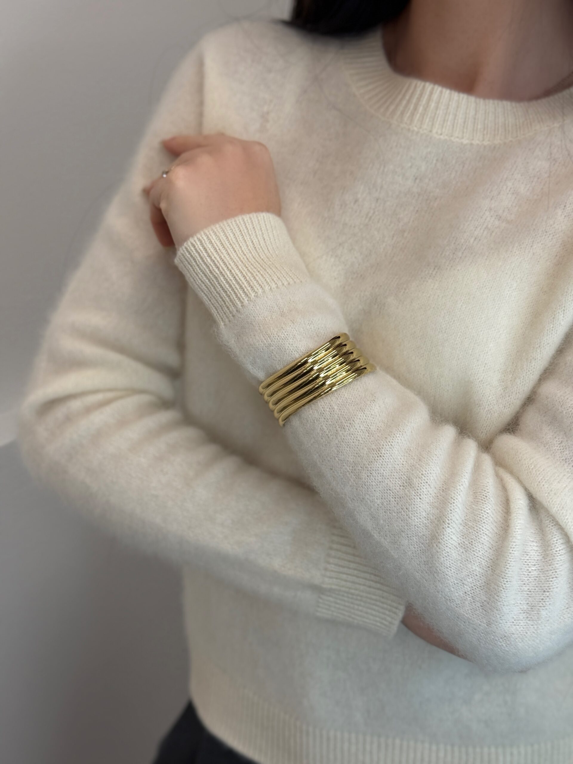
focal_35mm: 48
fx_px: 1059
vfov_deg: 39.7
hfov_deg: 30.3
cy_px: 382
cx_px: 286
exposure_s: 1/601
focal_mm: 6.76
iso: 80
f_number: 1.78
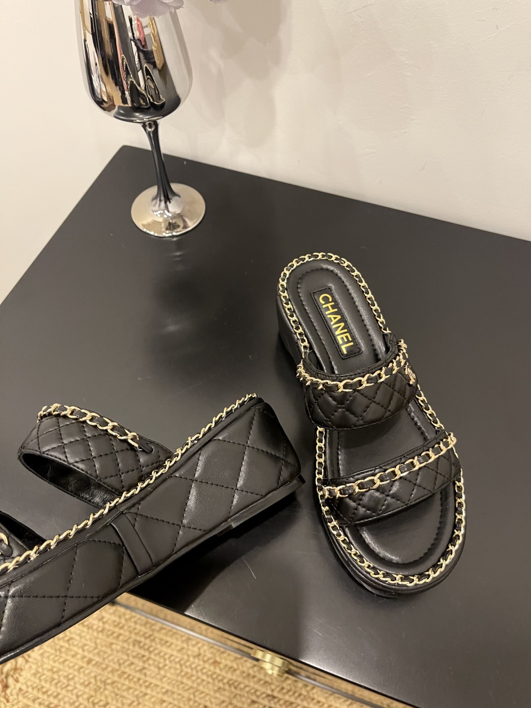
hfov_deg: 53.1
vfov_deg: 67.3
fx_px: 532
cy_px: 354
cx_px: 266
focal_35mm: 26
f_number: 1.6
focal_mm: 5.1
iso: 500
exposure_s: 1/48
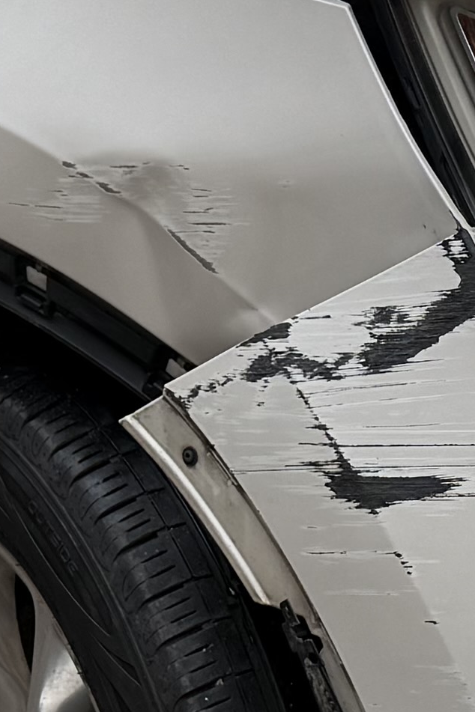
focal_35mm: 150
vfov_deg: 13.7
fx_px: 2969
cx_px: 584
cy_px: 330
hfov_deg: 9.0
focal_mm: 6.76
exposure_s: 1/1139
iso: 80
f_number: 1.78
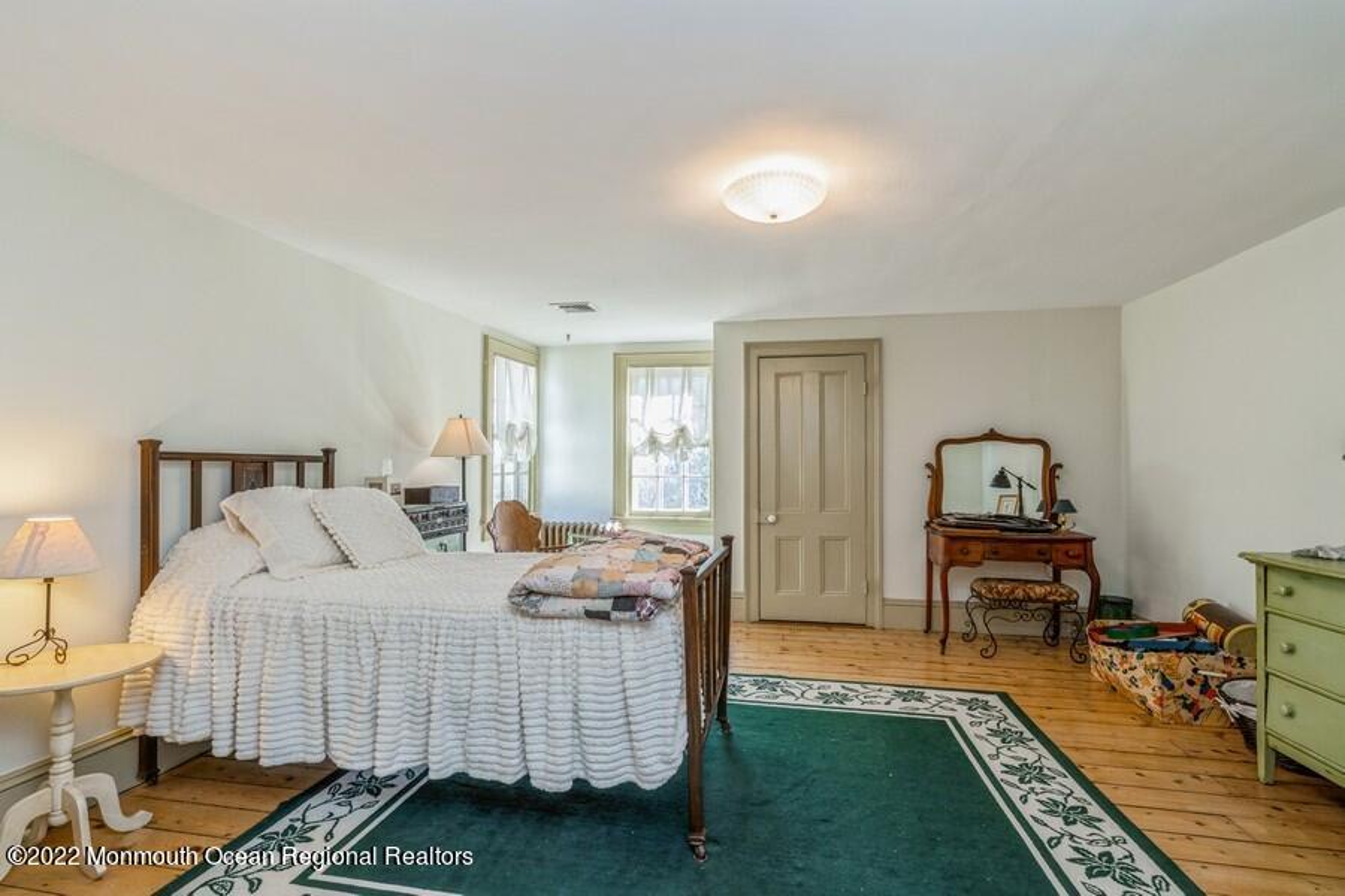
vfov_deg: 73.7
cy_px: 448
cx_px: 672
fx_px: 598
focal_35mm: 16
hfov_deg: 96.7
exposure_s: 1/6
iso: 200
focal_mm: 16
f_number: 11
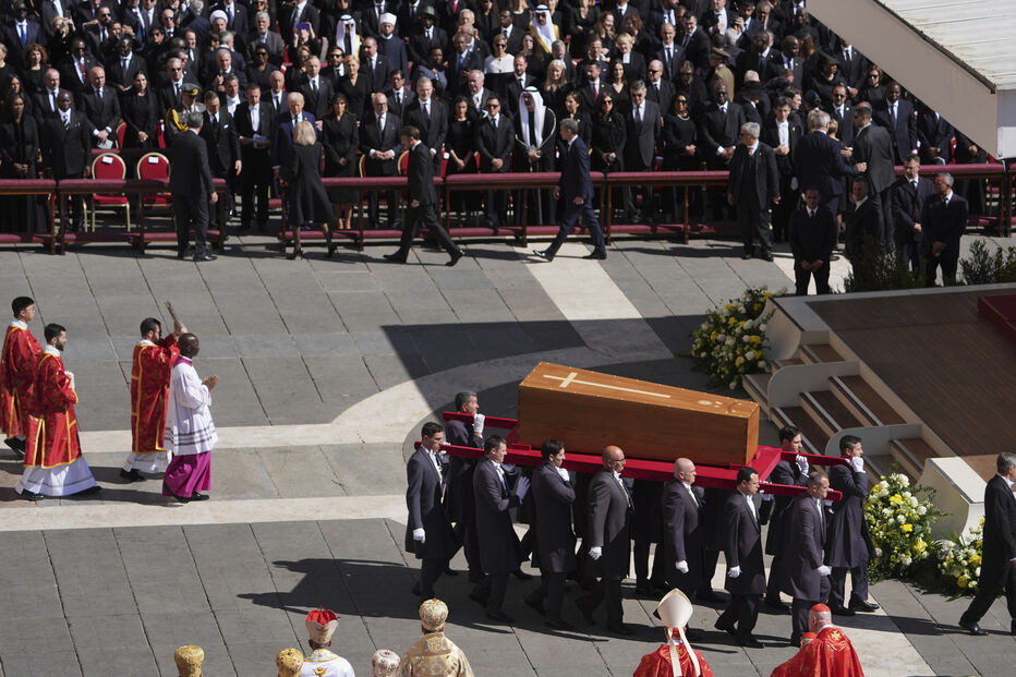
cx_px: 508
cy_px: 338
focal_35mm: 200
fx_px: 5643
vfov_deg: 6.9
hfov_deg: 10.3
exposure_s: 1/4000
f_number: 5.6
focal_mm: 200
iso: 400
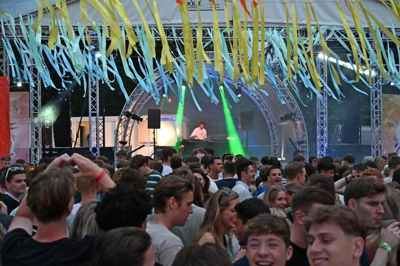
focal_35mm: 43
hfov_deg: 45.4
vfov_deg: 31.2
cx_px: 200
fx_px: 478
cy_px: 133
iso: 2800
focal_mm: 29
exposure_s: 1/125
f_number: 4
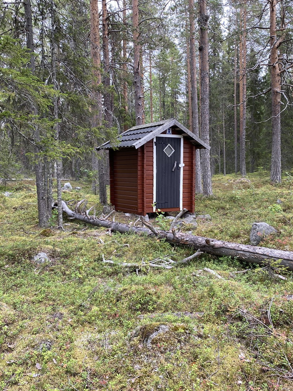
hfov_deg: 40.6
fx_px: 395
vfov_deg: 52.6
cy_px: 194
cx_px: 167
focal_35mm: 35
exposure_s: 1/145
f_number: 1.8
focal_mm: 4.25
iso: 32
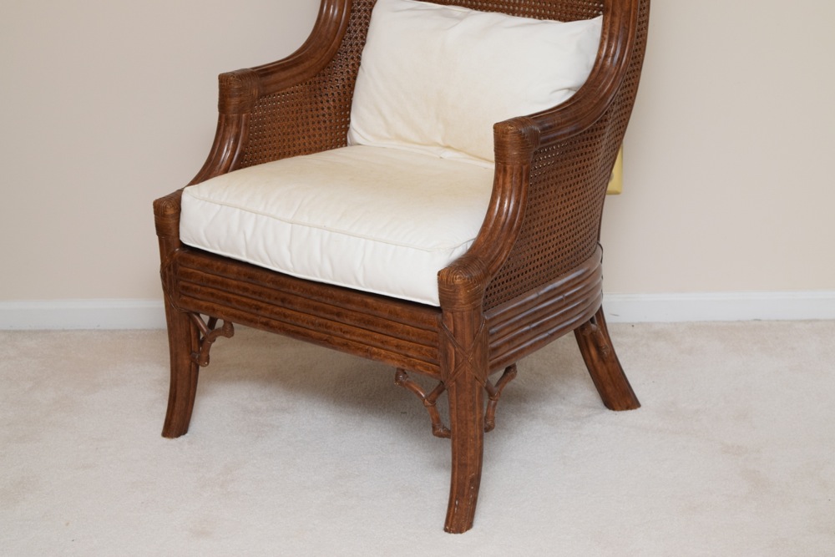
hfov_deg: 24.6
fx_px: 1914
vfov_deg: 16.6
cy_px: 278
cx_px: 418
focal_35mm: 82
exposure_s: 1/60
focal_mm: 55
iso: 1000
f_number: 5.6
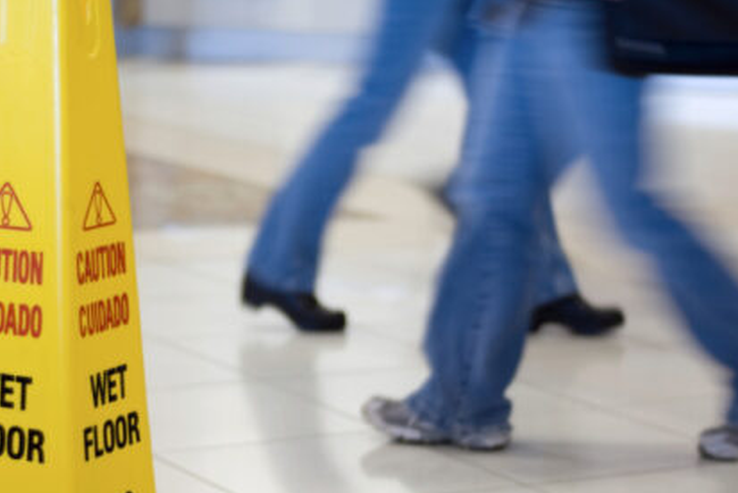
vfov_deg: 11.6
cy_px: 313
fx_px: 2421
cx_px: 252
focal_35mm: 118
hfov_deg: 17.3
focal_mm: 50
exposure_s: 1/20
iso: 100
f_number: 1.8
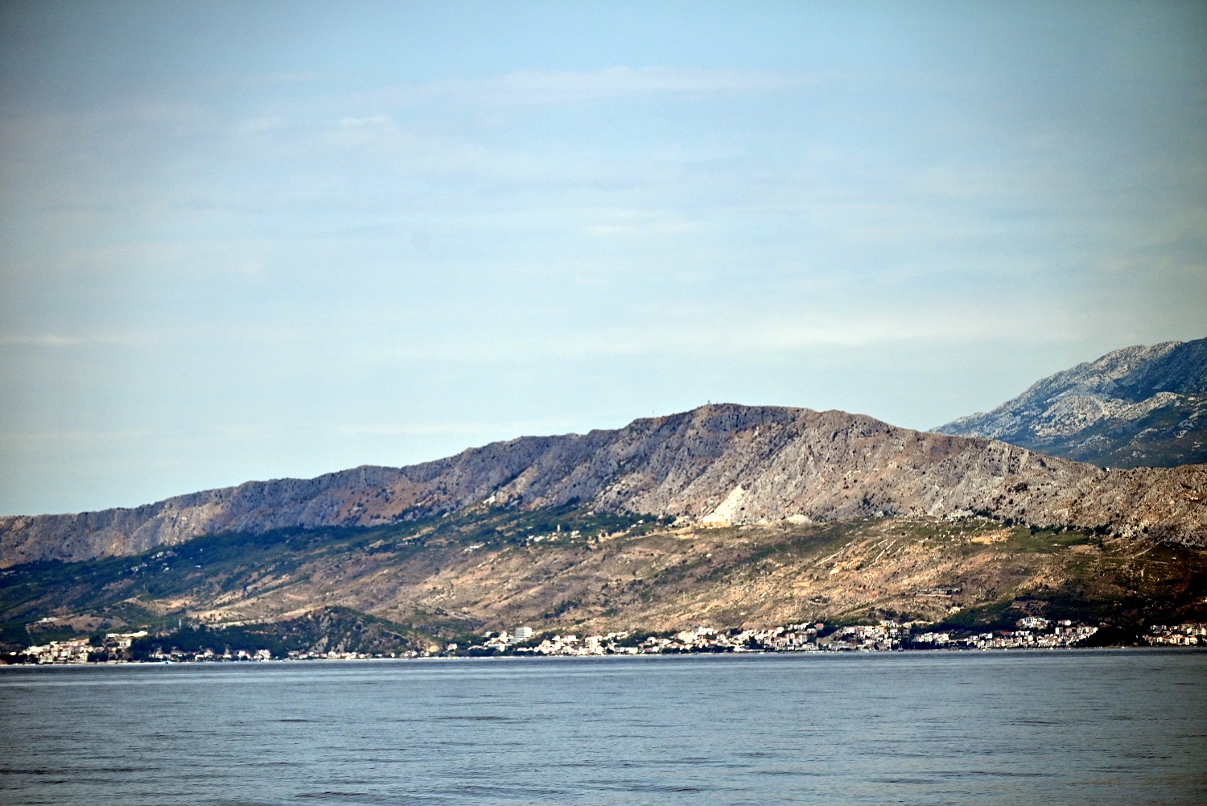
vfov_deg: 10.2
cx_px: 604
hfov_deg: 15.2
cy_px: 403
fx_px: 4527
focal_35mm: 135
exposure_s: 1/5000
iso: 250
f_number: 4.8
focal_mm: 135
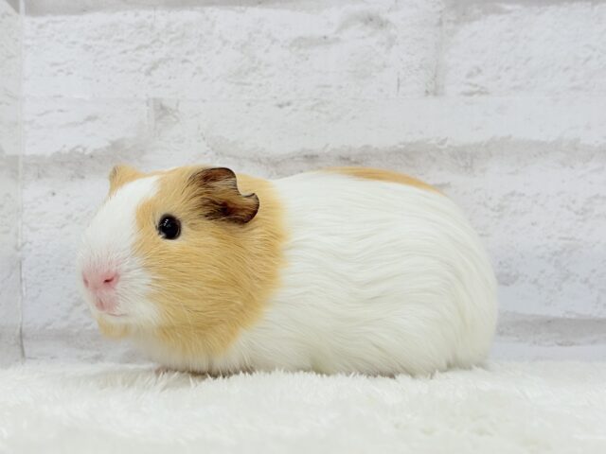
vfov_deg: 28.0
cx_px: 303
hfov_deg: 36.8
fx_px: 910
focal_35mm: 52
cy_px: 227
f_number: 1.6
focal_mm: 5.96
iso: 64
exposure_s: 1/100
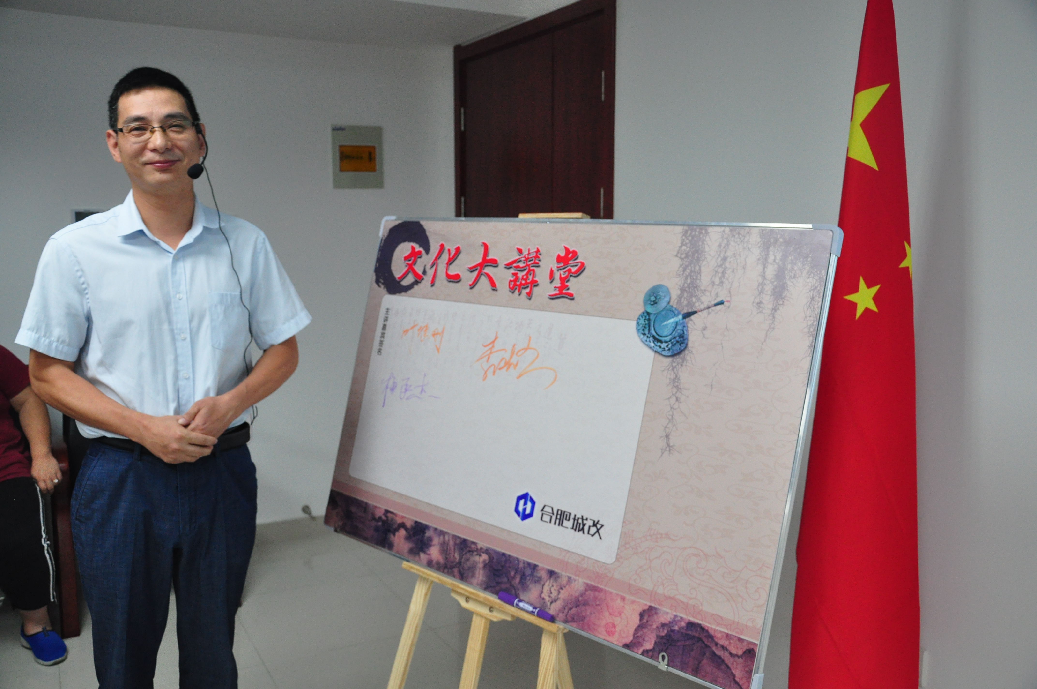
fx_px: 949
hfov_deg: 57.3
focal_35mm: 33
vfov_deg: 39.9
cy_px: 344
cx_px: 518
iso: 1250
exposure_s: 1/100
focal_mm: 22
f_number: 5
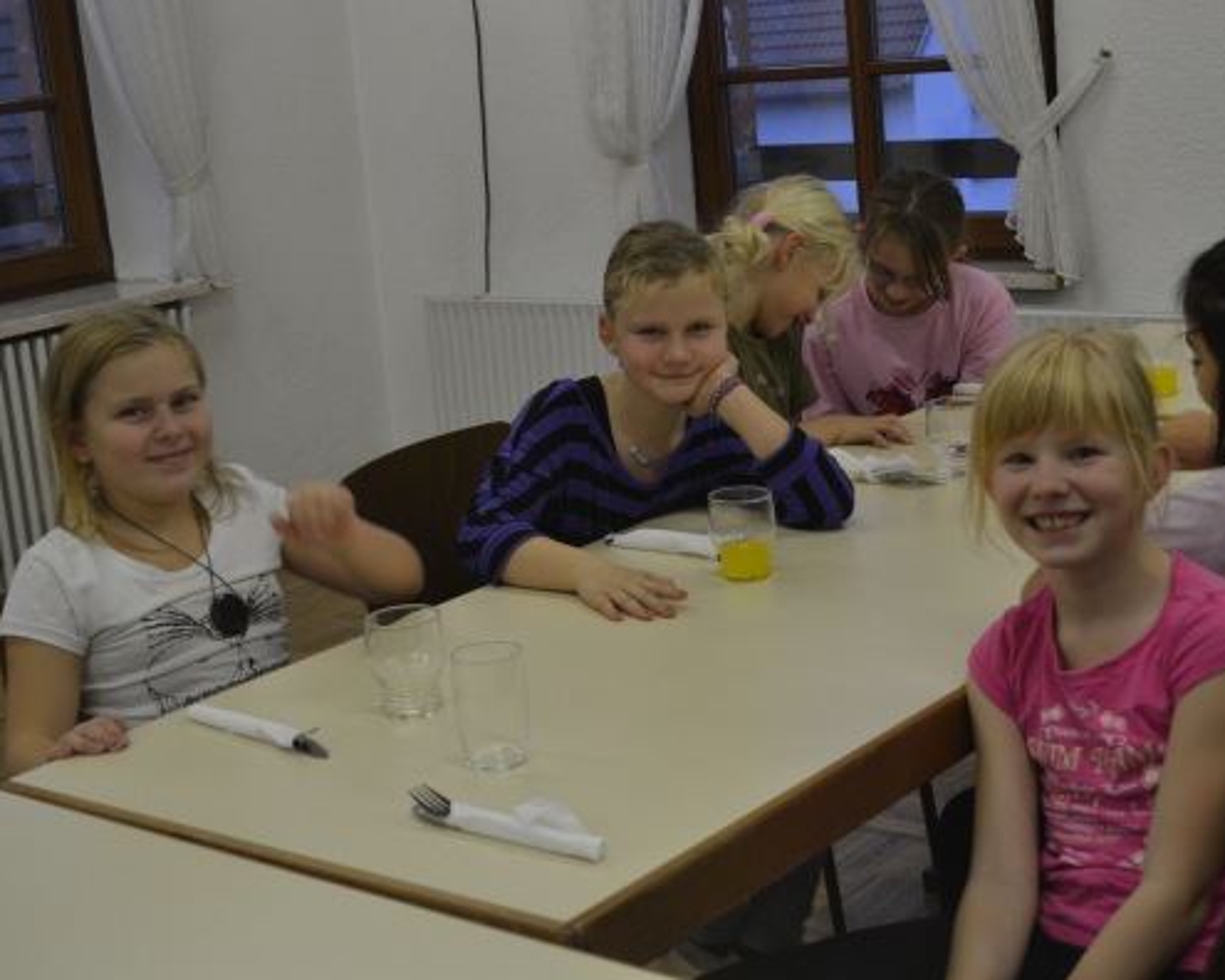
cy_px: 490
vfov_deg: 26.2
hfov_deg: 32.5
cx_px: 619
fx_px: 2103
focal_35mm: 58
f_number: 5
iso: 500
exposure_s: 1/60
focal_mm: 34
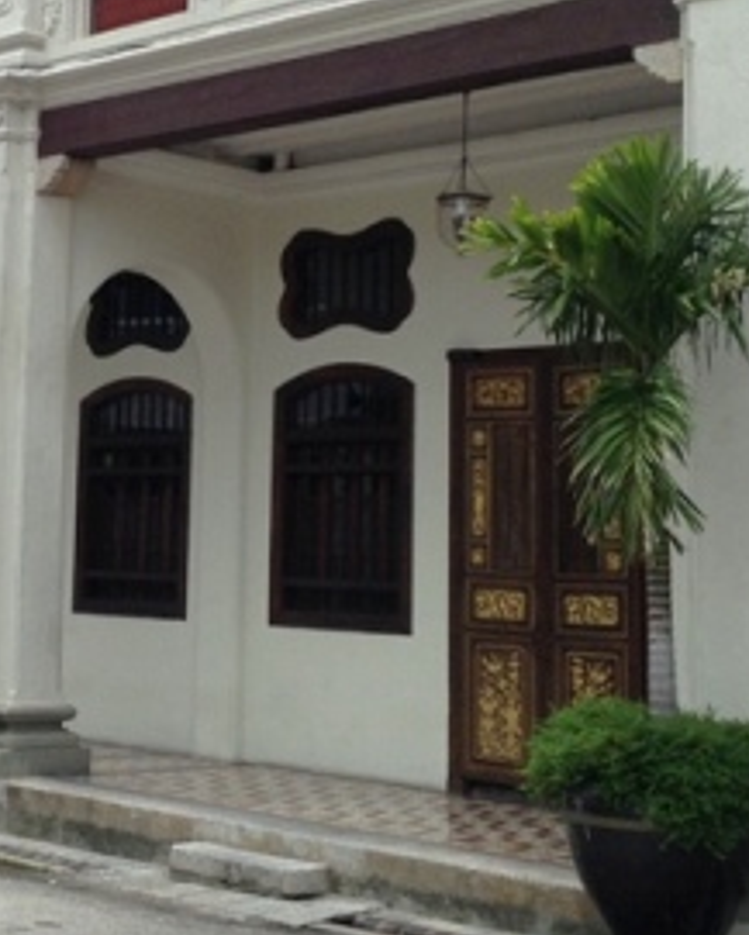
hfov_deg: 19.7
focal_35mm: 76
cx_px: 21
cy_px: 307
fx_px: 2105
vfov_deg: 24.9
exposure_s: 1/471
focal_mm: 3.3
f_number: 2.4
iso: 25
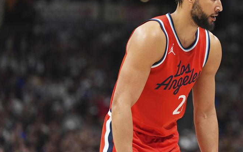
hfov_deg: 7.9
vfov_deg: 5.0
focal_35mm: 264
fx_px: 1748
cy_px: 73
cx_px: 180
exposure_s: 1/1600
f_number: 3.2
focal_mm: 168
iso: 5000
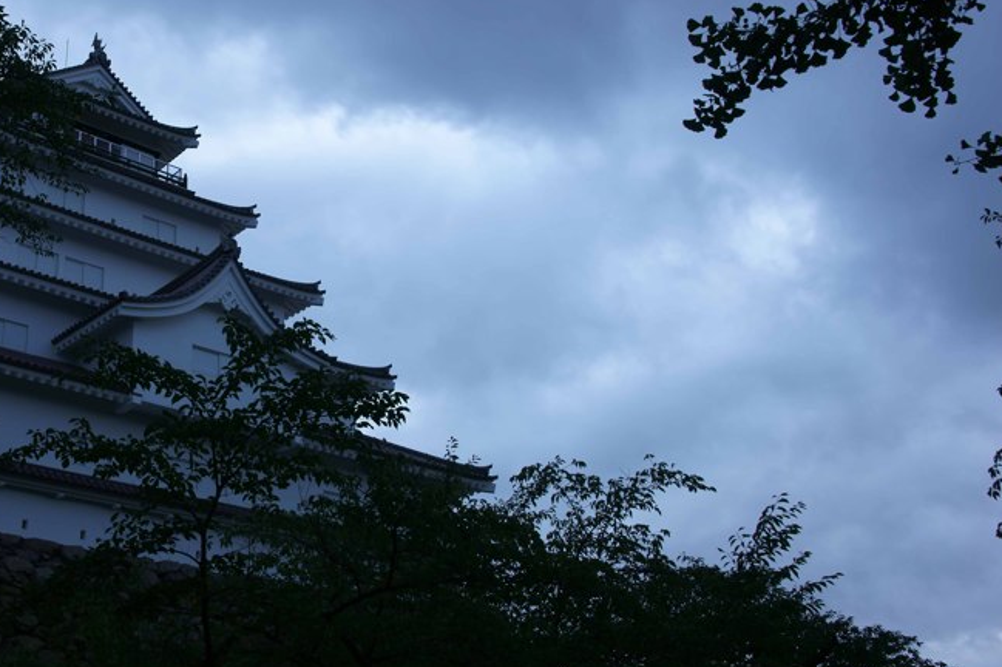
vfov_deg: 32.6
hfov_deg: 45.4
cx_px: 224
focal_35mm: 41
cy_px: 300
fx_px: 1141
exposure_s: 1
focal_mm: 26
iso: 50
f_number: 8
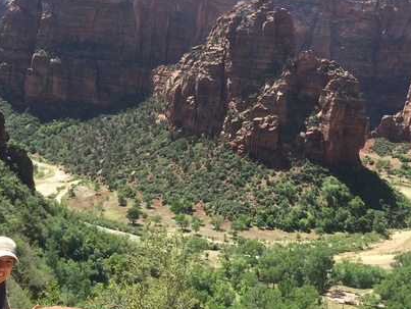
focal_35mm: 46
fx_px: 547
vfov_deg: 31.6
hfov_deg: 41.2
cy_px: 142
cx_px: 224
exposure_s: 1/1014
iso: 32
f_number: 2.2
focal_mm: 4.15
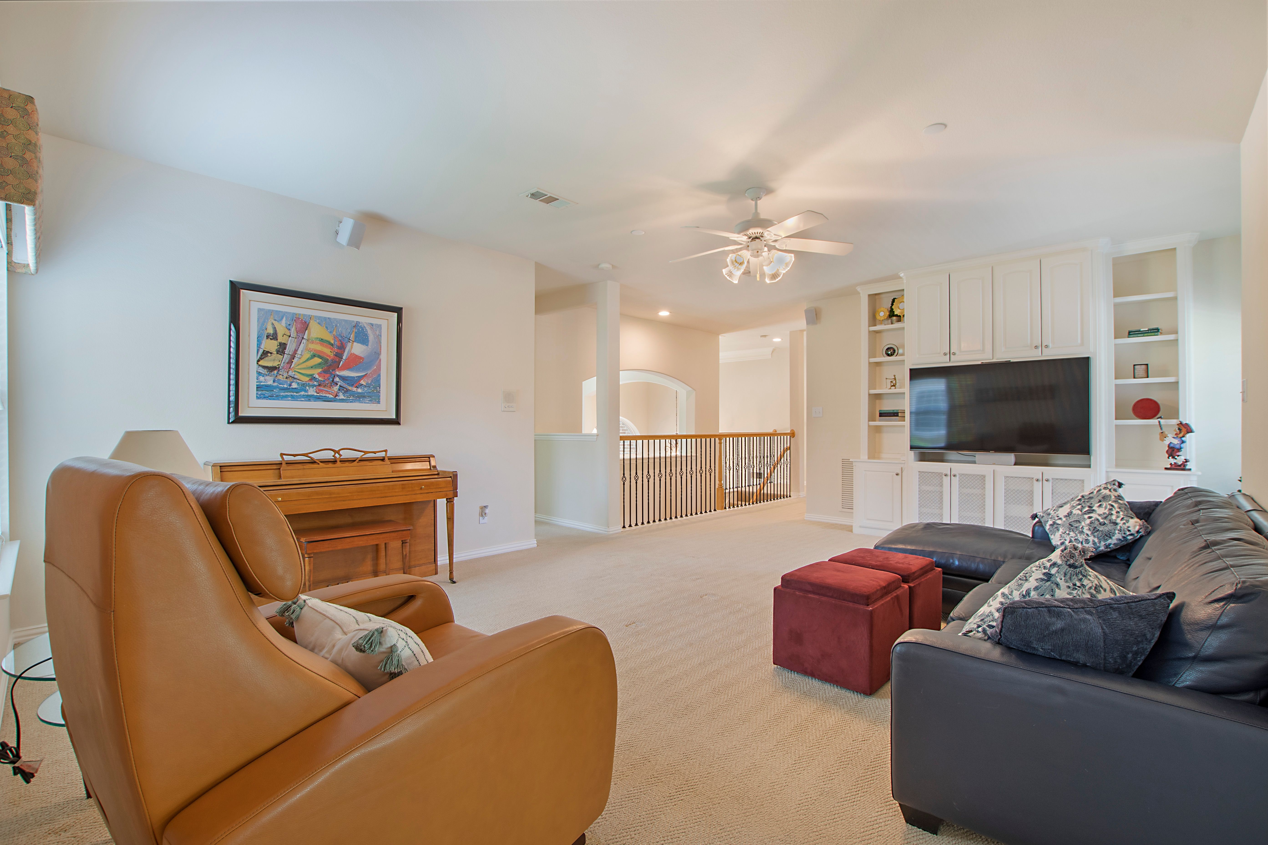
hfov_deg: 100.4
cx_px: 634
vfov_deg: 77.3
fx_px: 528
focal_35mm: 15
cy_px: 422
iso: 100
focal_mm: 10
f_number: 8
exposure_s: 1/1.25
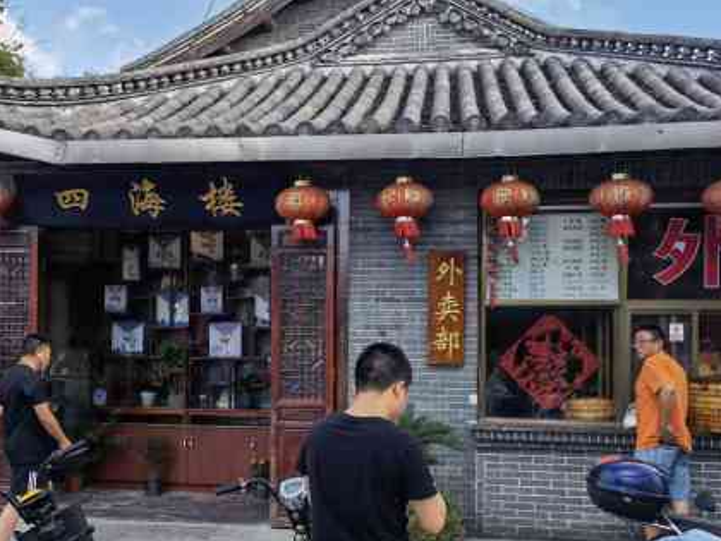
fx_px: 937
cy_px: 337
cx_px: 268
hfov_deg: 41.8
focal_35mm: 45
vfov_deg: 32.0
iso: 50
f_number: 1.9
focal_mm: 6.67
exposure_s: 1/1250
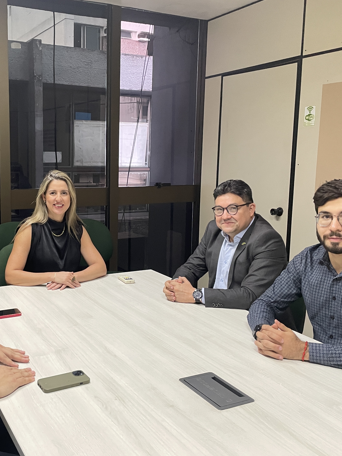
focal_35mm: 37
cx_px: 111
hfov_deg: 38.2
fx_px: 487
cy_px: 222
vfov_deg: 50.1
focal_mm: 4.2
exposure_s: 1/60
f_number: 1.6
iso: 200
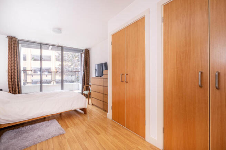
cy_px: 75
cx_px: 113
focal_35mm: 15
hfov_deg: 100.4
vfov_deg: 77.4
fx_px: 94
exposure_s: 1/20
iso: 500
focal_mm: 10
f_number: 6.4
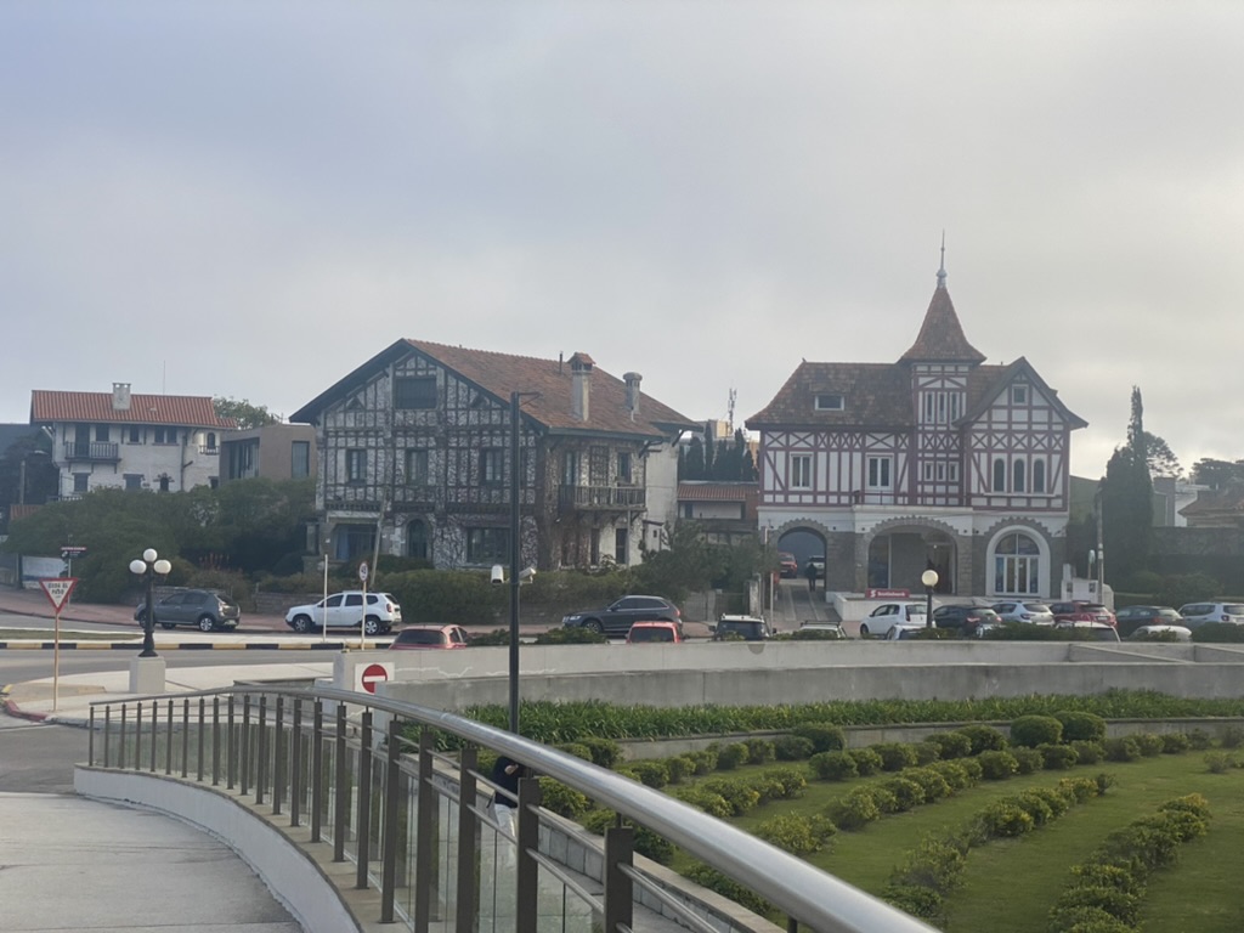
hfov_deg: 36.8
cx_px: 622
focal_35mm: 52
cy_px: 466
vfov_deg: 28.0
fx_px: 1869
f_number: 2
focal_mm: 6
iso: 20
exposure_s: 1/999
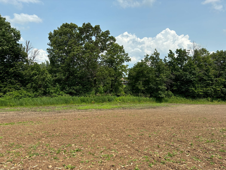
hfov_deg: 67.3
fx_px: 170
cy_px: 85
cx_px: 113
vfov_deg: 53.1
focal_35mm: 26
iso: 50
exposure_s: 1/3311
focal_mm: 5.96
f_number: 1.6
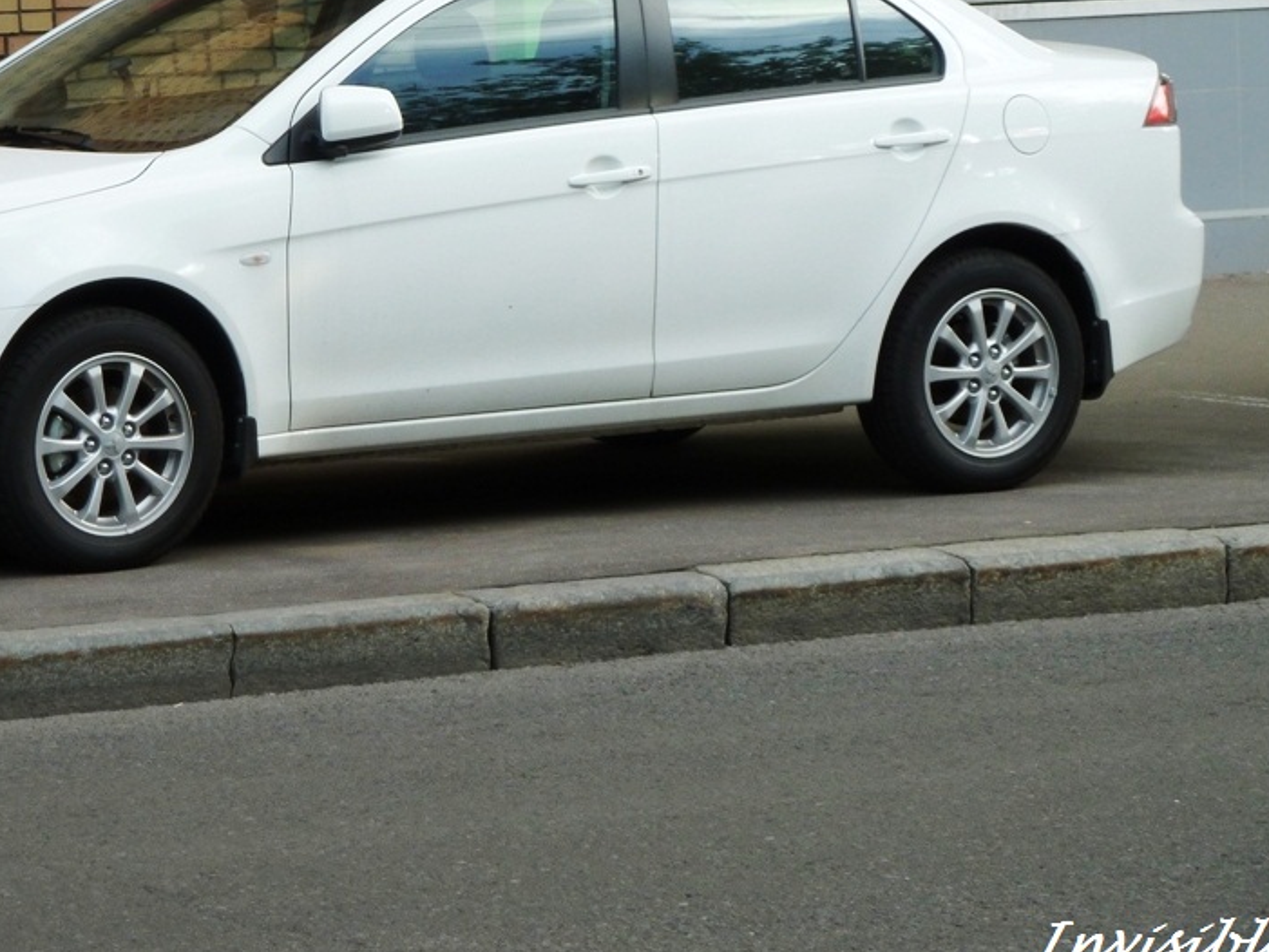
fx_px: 6856
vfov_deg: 7.9
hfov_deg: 10.6
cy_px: 273
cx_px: 387
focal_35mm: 187
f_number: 4.4
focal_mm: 21
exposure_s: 1/80
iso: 80
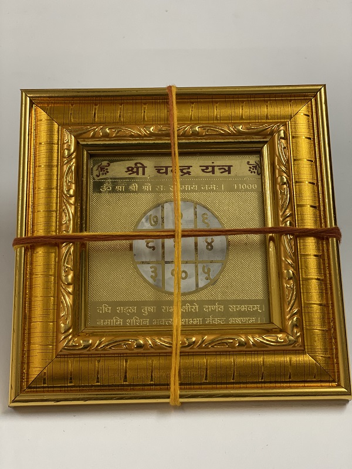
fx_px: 705
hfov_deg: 28.0
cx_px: 176
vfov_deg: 36.8
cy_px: 234
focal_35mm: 52
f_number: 2
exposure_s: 1/33
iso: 125
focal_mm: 6
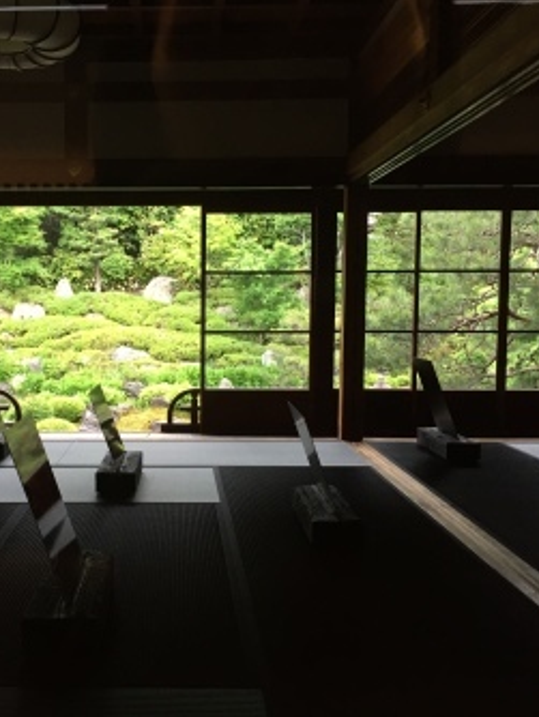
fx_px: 809
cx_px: 157
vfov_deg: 47.8
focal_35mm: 39
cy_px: 357
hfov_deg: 36.3
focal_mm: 4.15
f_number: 2.2
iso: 160
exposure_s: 1/30
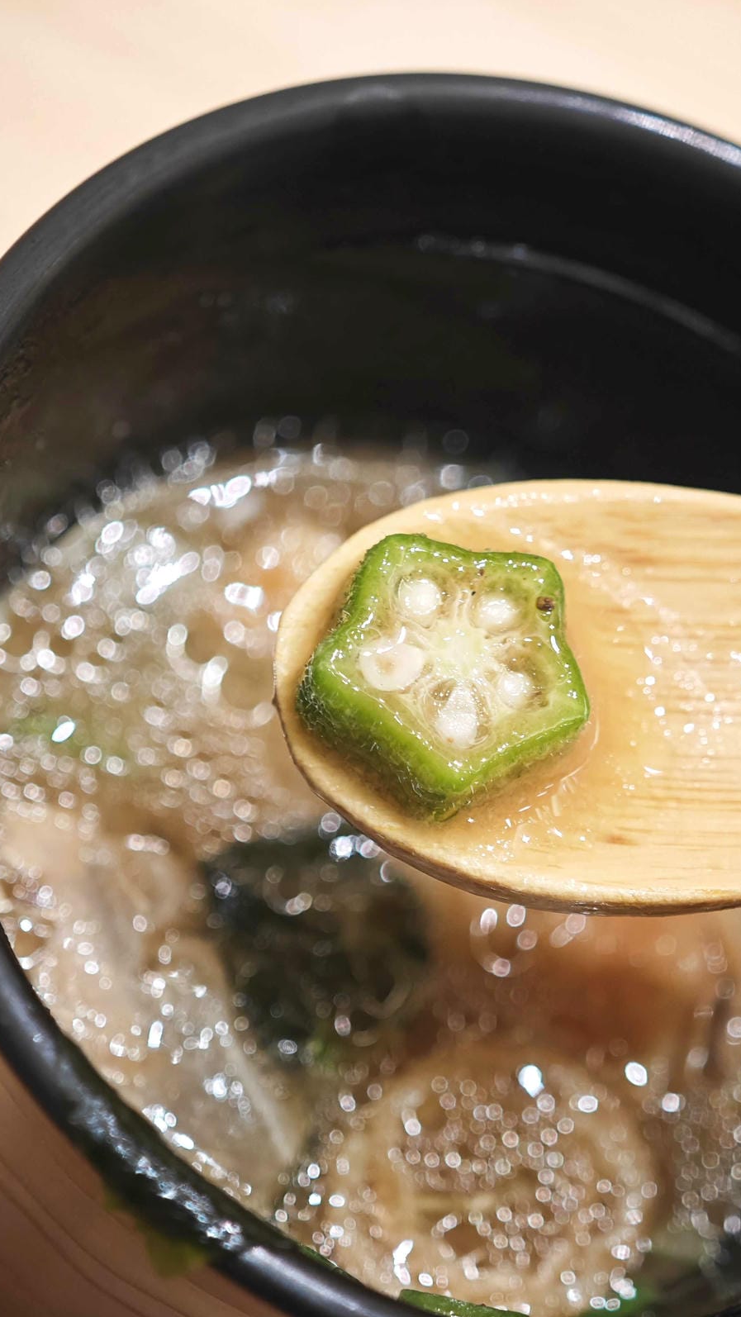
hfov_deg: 14.7
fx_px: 2863
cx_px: 423
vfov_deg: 25.9
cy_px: 658
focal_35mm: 82
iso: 250
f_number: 1.8
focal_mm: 12.28
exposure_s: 1/120
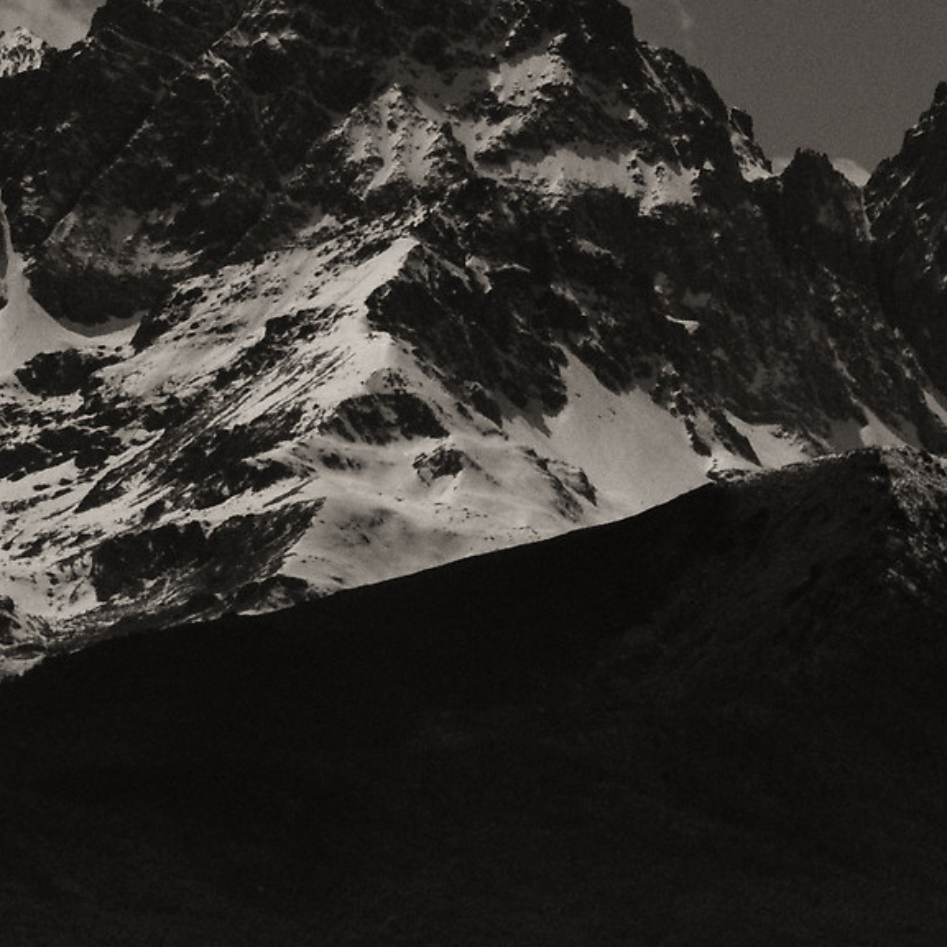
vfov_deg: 2.4
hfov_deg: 2.4
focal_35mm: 716
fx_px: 22154
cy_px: 42
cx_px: -212
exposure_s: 1/4000
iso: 100
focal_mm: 135
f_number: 5.6
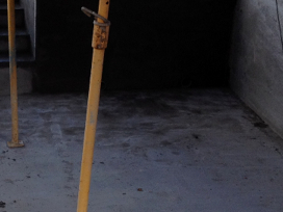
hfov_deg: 16.8
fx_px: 948
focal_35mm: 116
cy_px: 178
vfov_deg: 12.7
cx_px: 32
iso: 64
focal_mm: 4.28
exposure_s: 1/121
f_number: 2.4
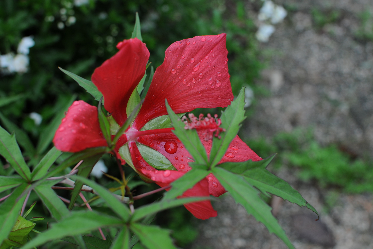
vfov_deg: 25.3
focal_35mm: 54
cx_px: 188
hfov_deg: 37.2
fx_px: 554
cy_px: 126
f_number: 5
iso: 200
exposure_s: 1/100
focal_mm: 35
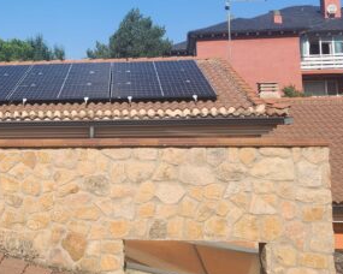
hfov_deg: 30.9
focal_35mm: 59
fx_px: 599
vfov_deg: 25.2
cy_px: 40
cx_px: 52
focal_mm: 5.4
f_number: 1.8
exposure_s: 1/1789
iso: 20
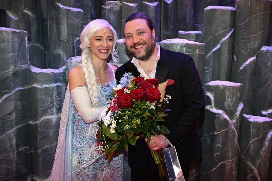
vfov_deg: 35.1
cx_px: 136
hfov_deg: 50.7
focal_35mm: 38
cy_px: 90
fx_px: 287
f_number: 5.6
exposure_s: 1/100
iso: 800
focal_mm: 38
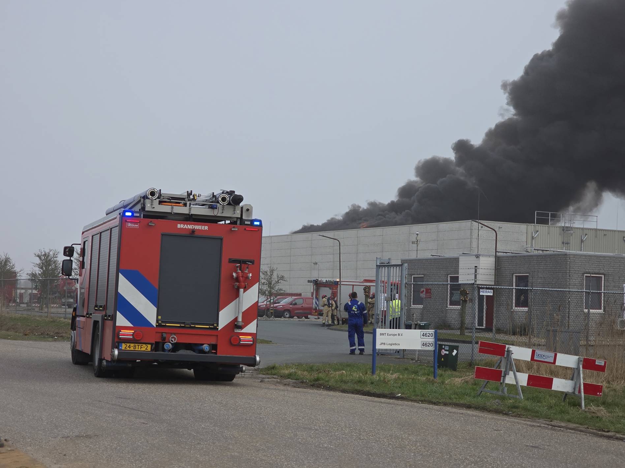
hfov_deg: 27.8
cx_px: 311
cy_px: 231
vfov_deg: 21.0
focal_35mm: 70
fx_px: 1264
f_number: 2.4
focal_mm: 7.9
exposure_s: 1/2157
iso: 50
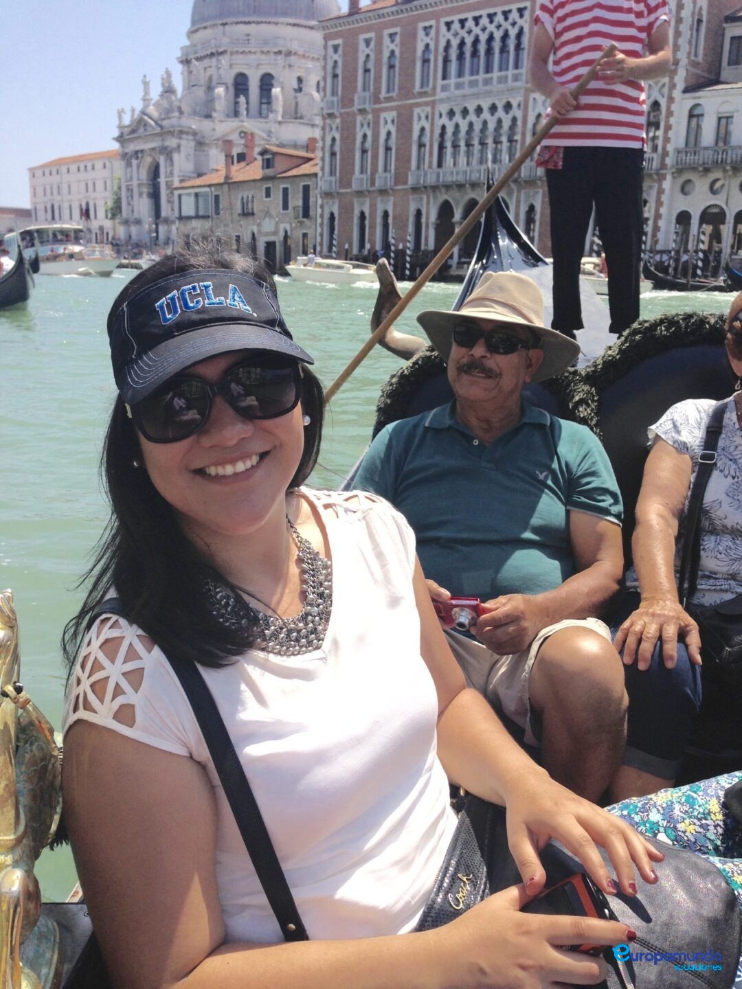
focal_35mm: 33
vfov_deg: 55.4
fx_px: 943
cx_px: 371
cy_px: 494
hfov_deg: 42.9
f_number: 2.4
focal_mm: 4.12
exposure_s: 1/1748
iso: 50
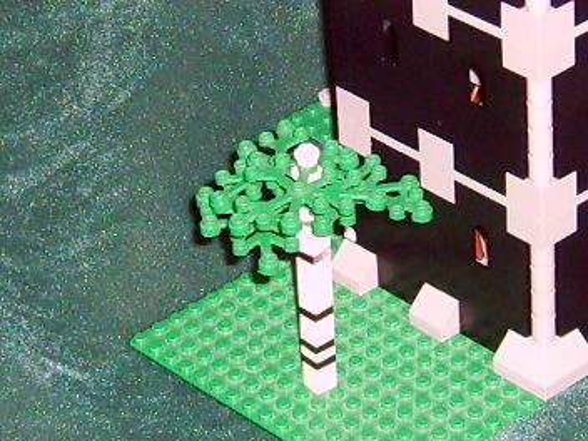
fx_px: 595
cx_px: 294
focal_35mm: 35
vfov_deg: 40.7
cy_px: 220
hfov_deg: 52.6
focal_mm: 5.8
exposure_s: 1/45
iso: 100
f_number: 2.8
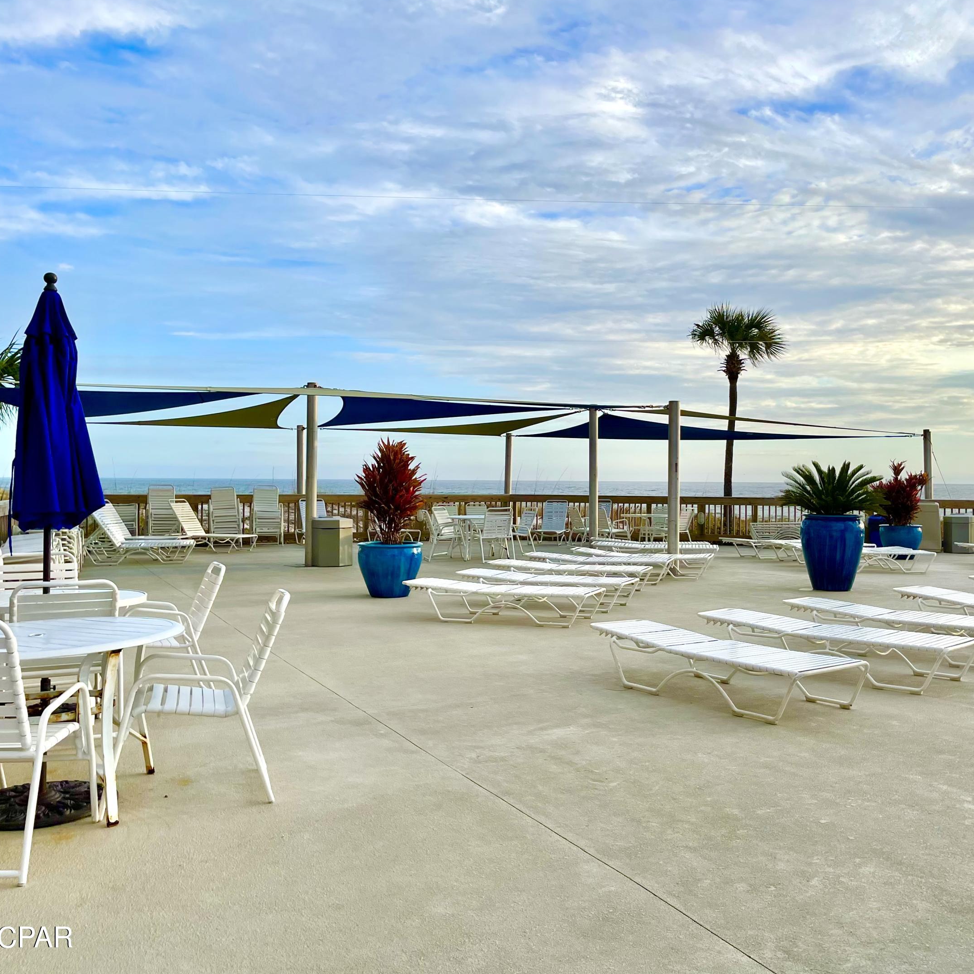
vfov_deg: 51.1
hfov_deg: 50.8
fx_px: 1019
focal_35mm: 32
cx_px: 581
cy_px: 473
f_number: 1.6
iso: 32
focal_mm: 5.1
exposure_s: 1/2336
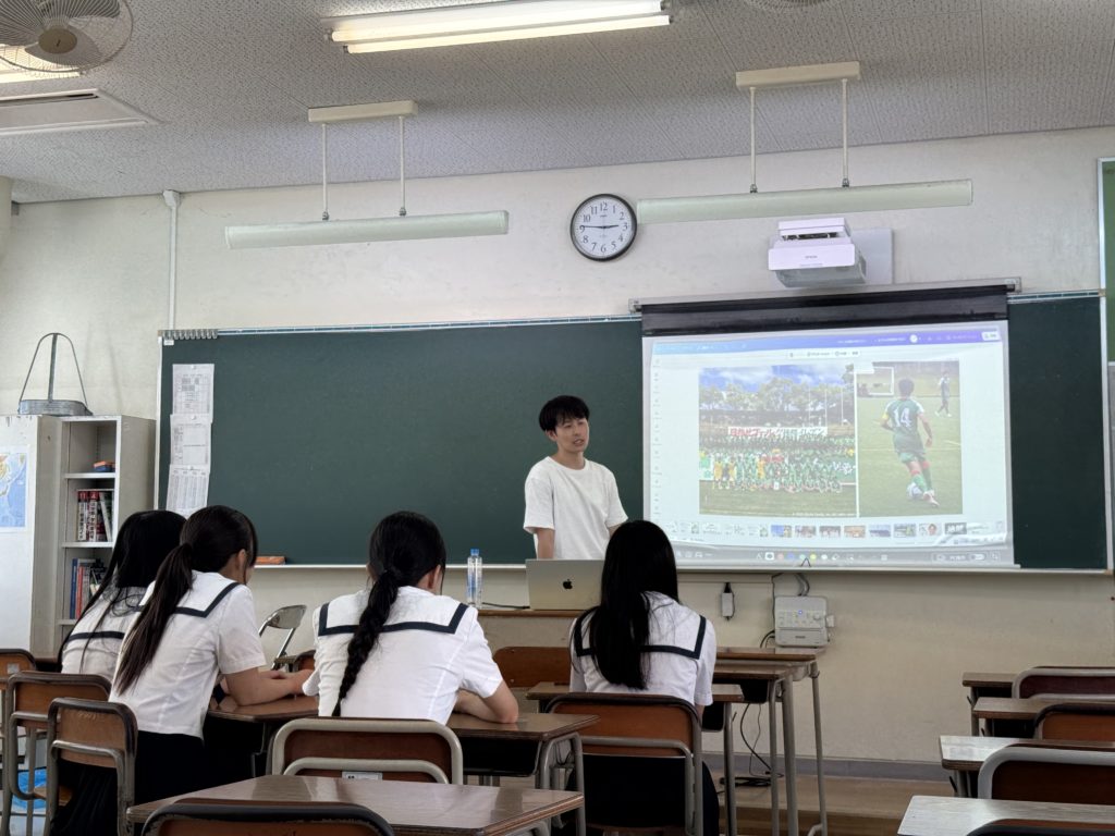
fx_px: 1546
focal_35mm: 48
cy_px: 418
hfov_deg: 39.7
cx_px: 558
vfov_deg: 30.3
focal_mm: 6.76
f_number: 1.78
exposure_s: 1/183
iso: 50
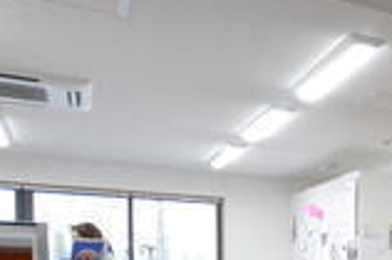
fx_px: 620
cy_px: 308
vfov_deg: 22.0
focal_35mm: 57
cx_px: 717
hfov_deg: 21.5
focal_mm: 10
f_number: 4.5
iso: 1600
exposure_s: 1/80
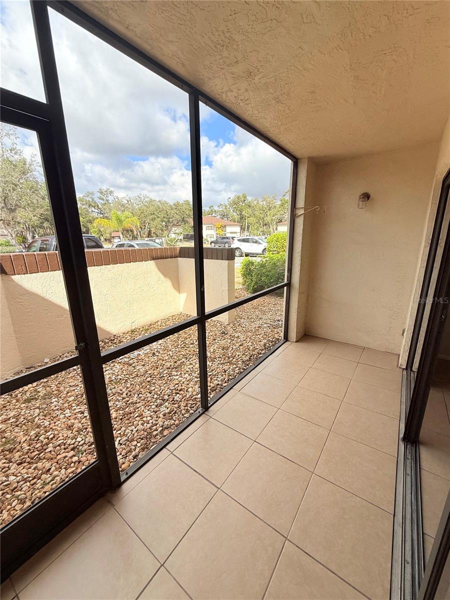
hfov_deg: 85.7
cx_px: 225
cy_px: 300
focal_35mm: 14
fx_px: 243
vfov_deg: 102.1
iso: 50
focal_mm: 2.22
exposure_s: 1/864
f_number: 2.2
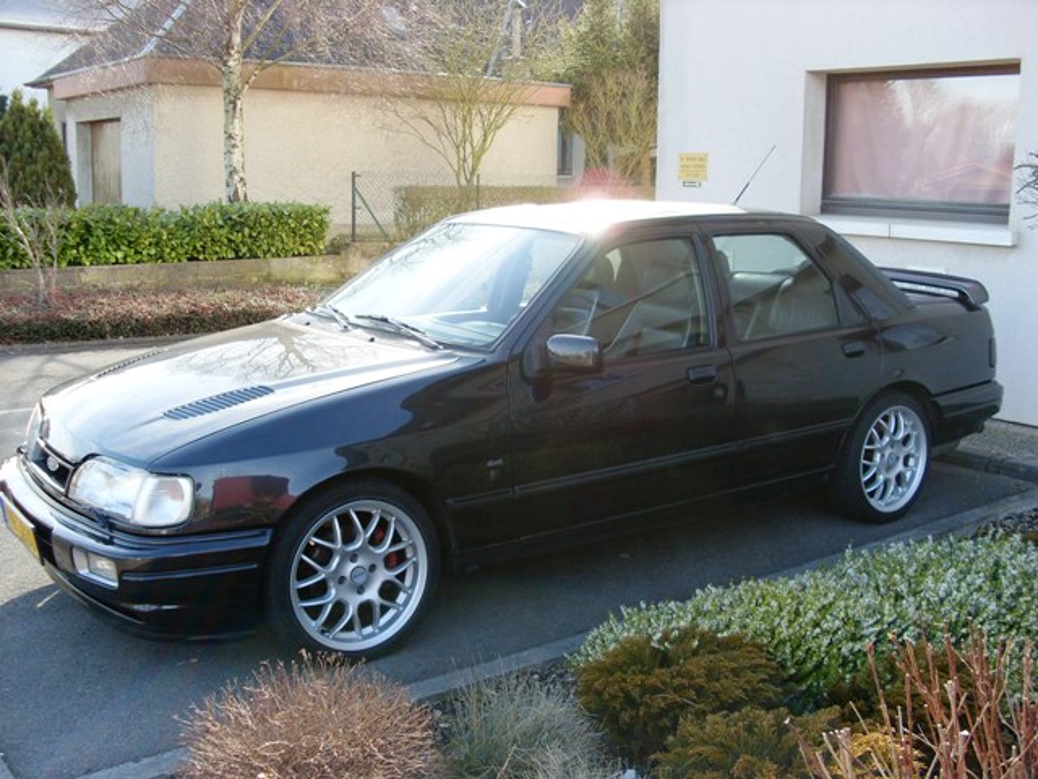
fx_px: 1139
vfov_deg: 37.7
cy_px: 390
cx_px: 519
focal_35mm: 38
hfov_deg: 49.0
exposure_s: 1/250
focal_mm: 6.3
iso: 80
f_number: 3
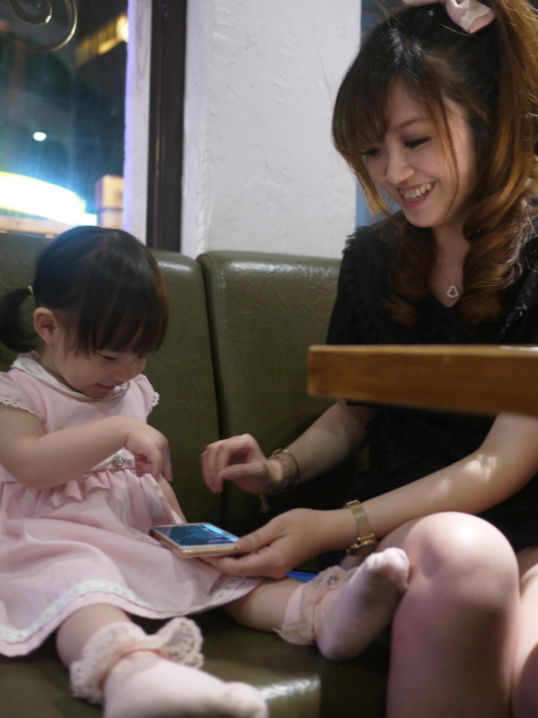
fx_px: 829
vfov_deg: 46.8
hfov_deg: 36.0
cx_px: 269
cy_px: 359
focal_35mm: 40
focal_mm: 20
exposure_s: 1/15
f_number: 1.7
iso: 400
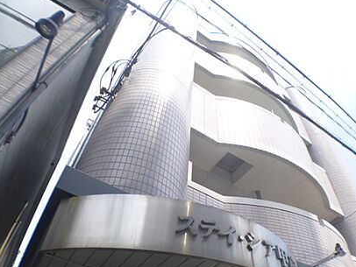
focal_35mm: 40
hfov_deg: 46.4
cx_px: 220
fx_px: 412
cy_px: 143
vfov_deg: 36.0
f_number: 2.9
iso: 100
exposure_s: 1/500
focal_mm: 5.7
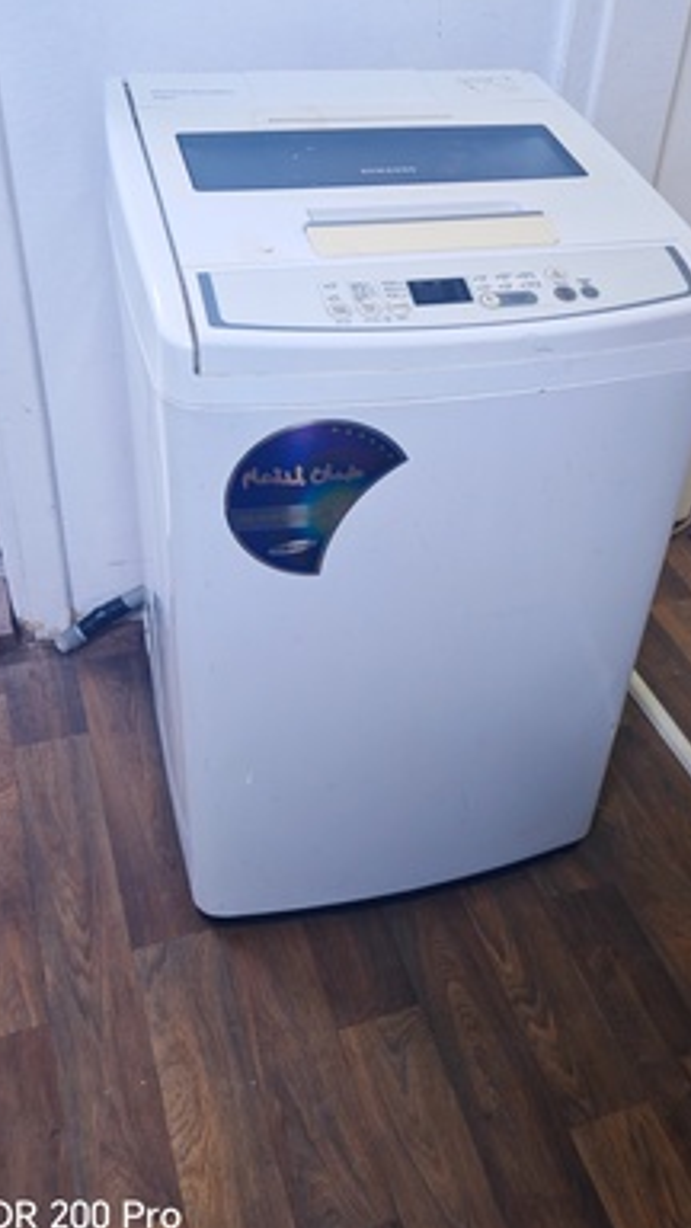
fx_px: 1140
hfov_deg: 33.7
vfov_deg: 56.5
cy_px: 542
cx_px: 395
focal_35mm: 35
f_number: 1.9
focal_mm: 6.67
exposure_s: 1/30
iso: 1000
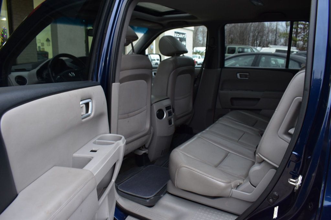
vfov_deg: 47.9
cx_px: 166
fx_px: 248
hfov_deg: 67.4
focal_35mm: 27
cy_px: 110
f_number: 6.3
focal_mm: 18
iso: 640
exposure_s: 1/15
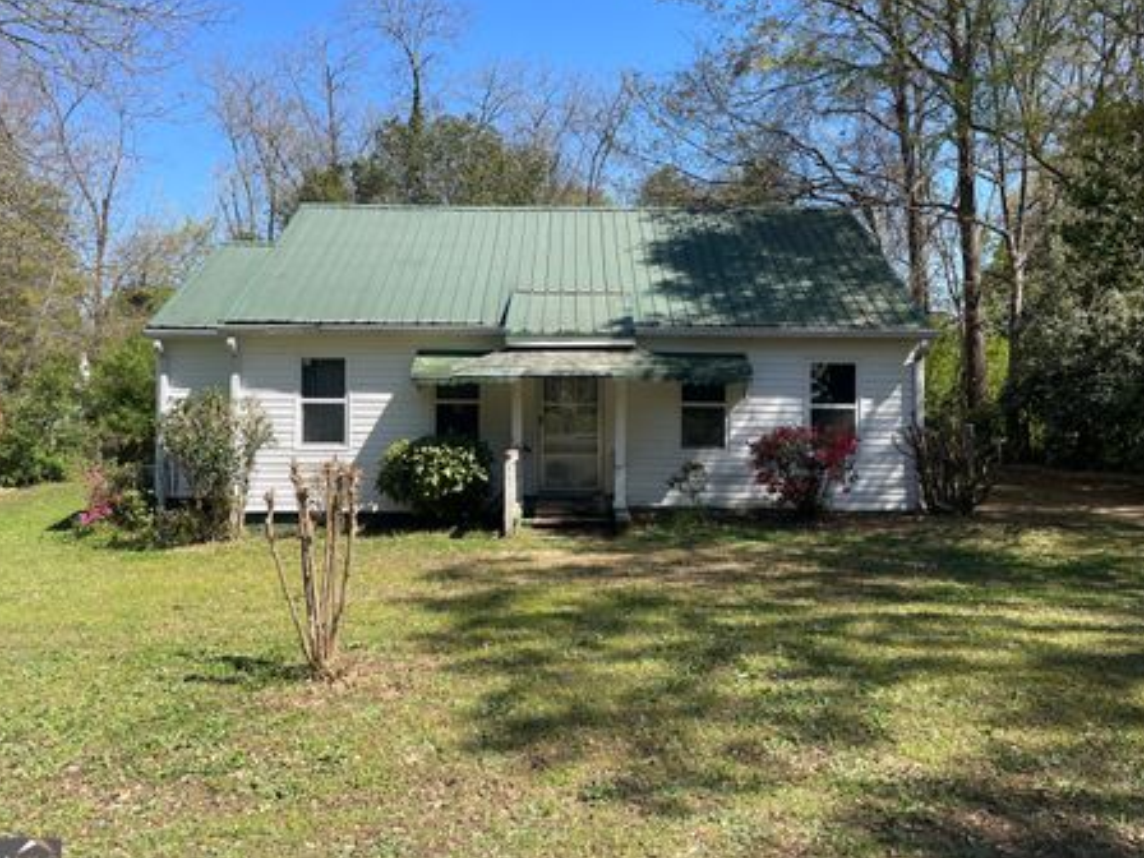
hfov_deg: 61.7
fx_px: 958
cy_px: 407
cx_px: 557
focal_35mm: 29
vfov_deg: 48.2
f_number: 1.6
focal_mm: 4.2
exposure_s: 1/1855
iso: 32
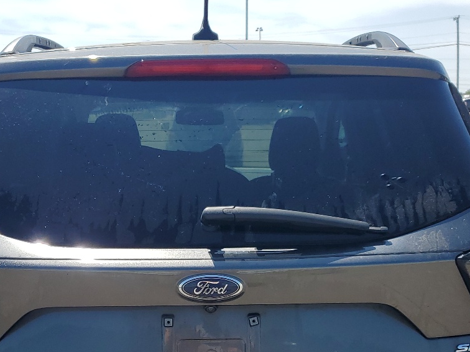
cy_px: 320
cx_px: 200
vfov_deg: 25.7
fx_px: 747
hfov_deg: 34.9
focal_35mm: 55
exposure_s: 1/3333
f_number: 1.5
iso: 50
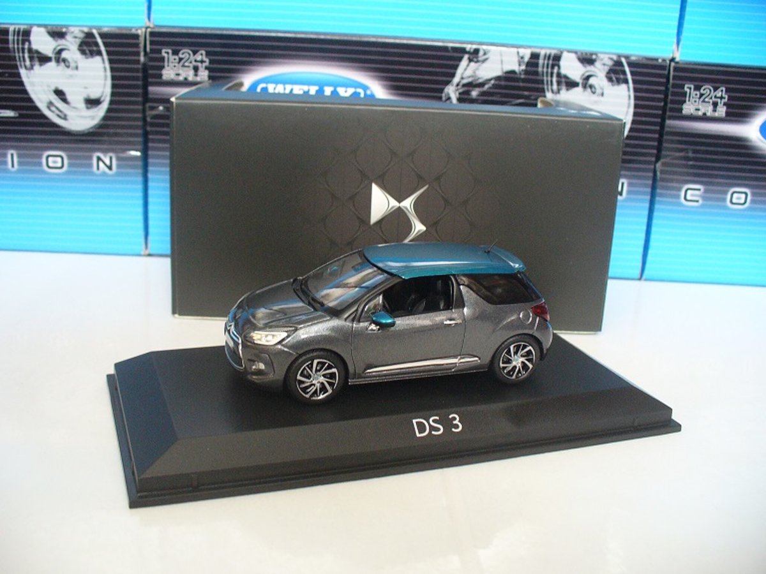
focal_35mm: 37
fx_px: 819
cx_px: 383
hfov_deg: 50.1
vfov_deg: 38.7
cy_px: 287
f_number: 2.8
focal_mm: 6.1
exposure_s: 1/25
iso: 200
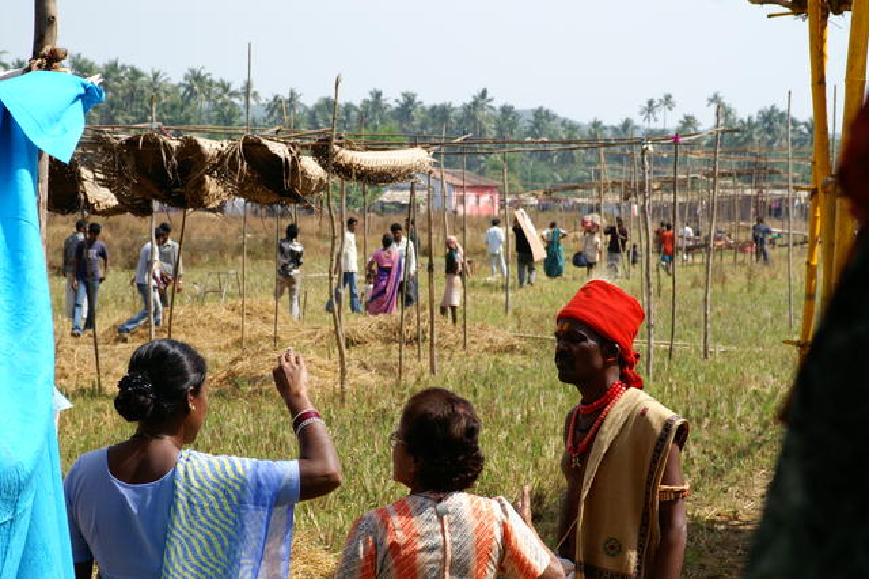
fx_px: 2714
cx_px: 434
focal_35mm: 112
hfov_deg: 18.2
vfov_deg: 12.2
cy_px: 290
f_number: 9
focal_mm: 75
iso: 200
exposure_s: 1/400
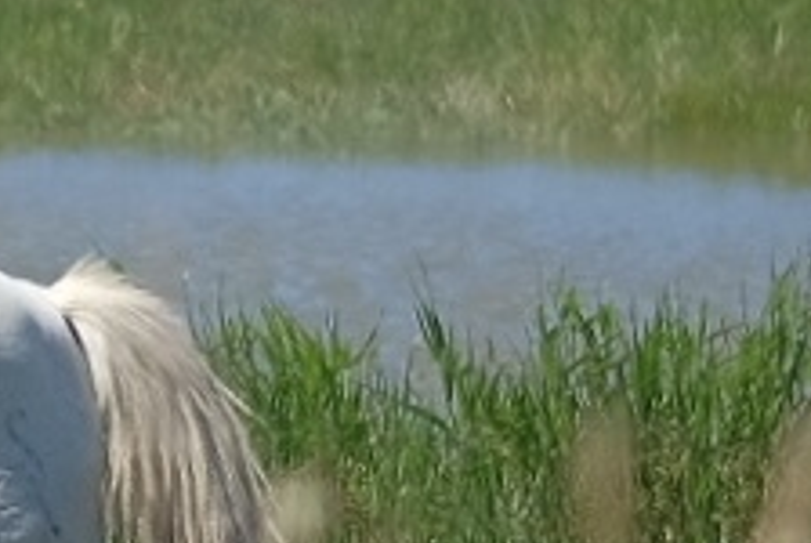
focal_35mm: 610
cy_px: 302
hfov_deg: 3.4
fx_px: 13760
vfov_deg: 2.3
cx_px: -615
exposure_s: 1/16000
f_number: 1.2
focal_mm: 56
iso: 200
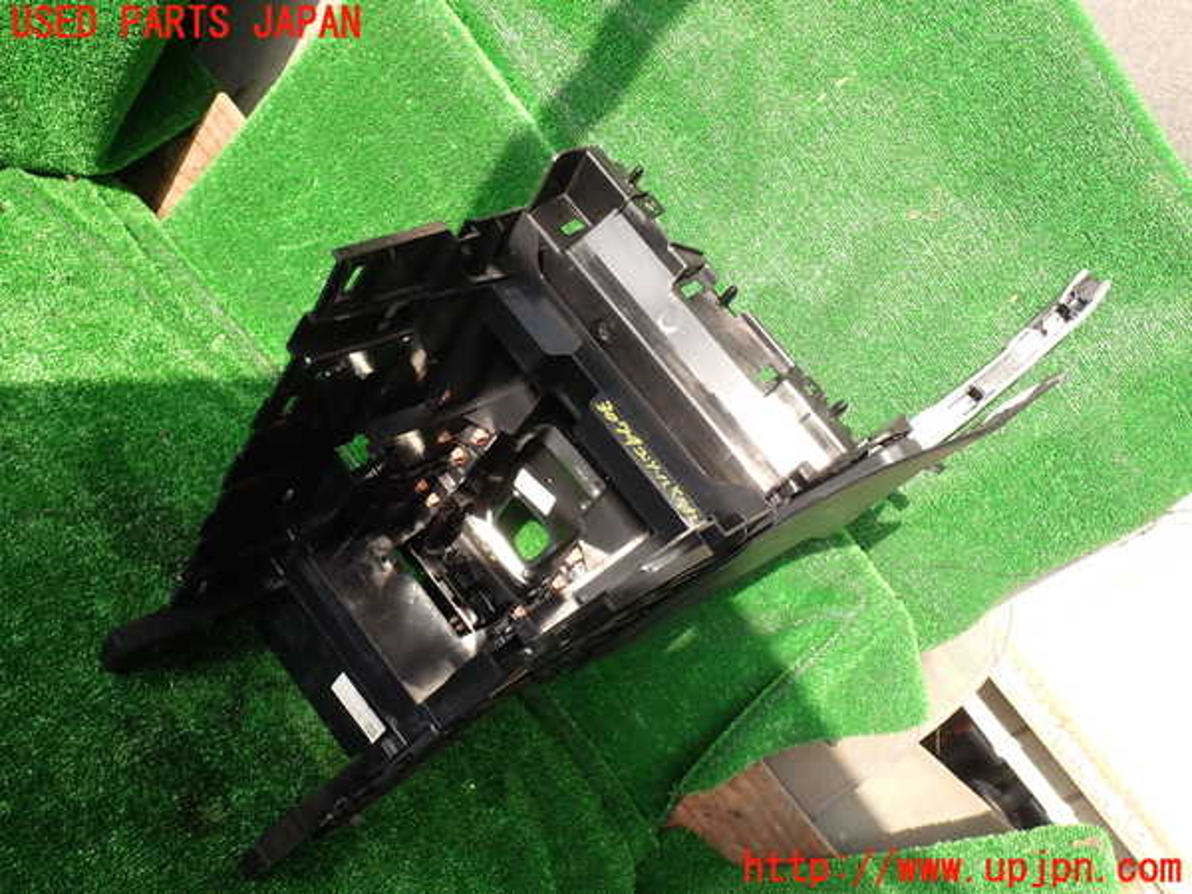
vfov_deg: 46.8
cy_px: 447
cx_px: 596
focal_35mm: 30
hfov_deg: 60.0
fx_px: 1033
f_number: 3.2
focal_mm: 5.4
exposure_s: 1/100
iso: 100
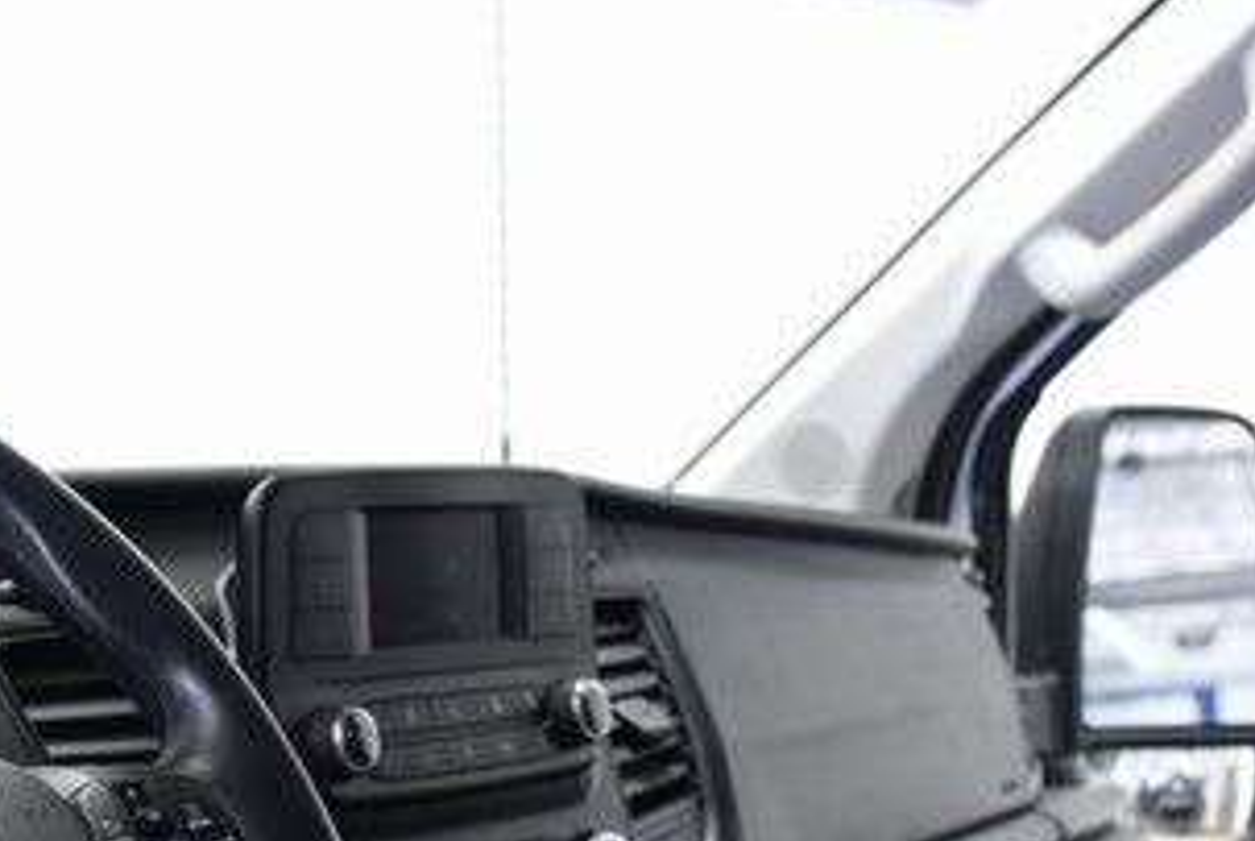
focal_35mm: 81
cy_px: 1201
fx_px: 2828
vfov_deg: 15.8
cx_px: 145
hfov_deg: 24.4
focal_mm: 24
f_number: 4.5
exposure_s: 1/15
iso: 1250
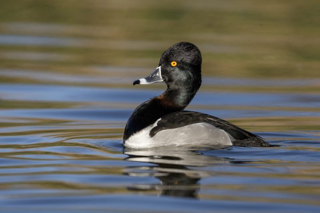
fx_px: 6185
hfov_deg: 3.0
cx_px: 160
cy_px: 106
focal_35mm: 696
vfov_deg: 2.0
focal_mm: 696
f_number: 8
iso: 500
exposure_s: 1/1600
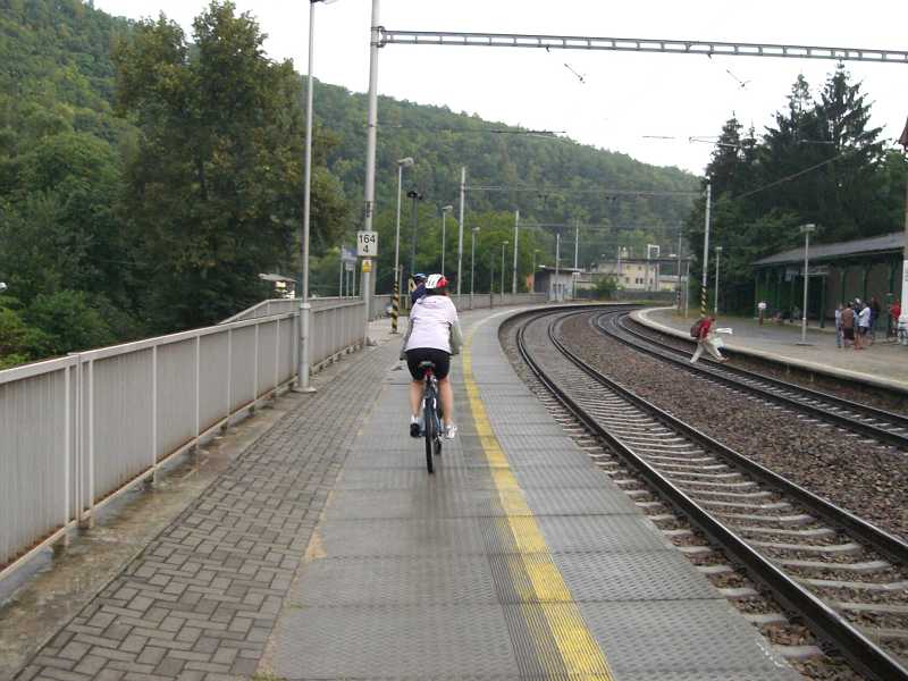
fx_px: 997
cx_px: 454
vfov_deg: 37.7
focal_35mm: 38
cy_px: 340
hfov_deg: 49.0
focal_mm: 6.3
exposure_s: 1/60
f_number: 3.1
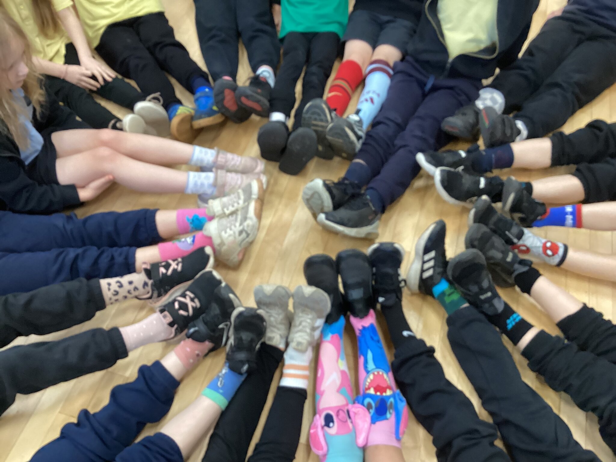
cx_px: 308
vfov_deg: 45.4
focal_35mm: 31
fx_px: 552
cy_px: 231
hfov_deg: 58.4
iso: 250
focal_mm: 3.3
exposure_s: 1/50
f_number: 2.4
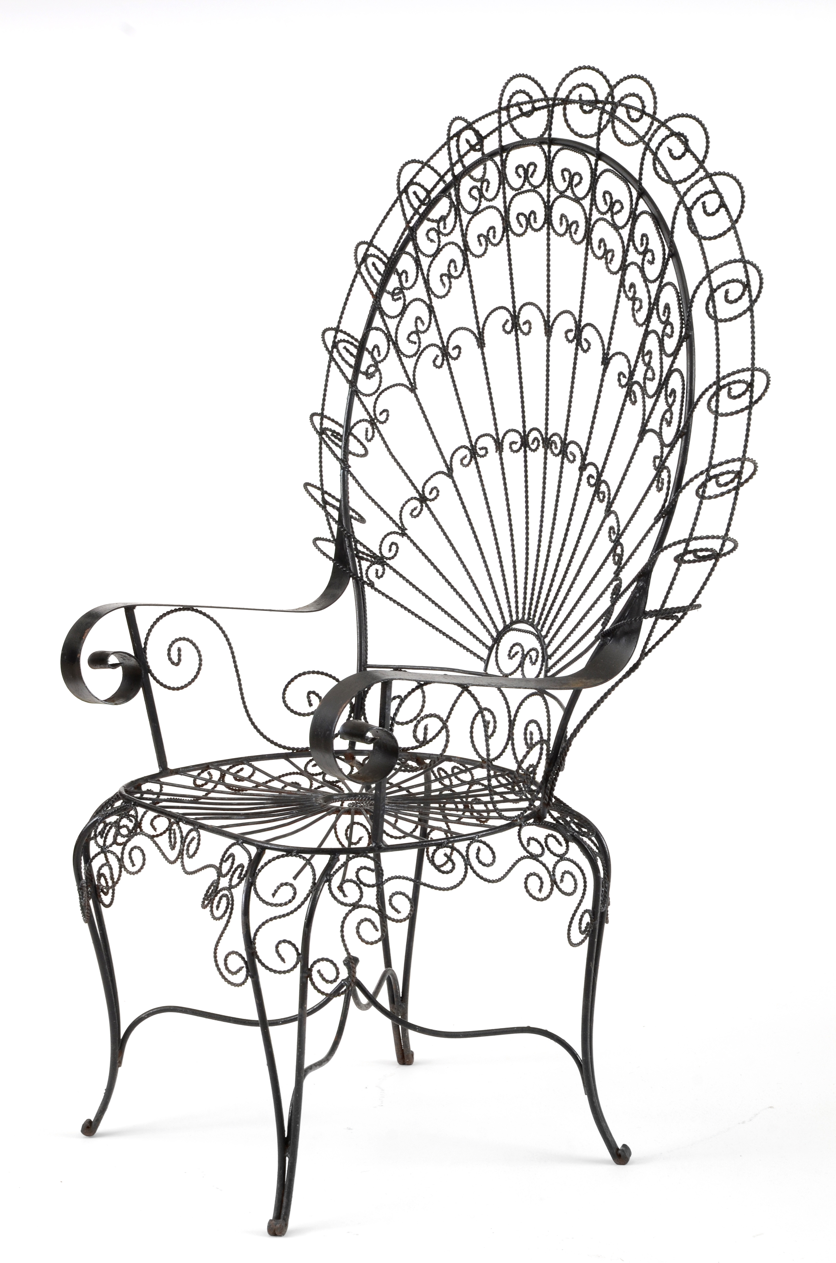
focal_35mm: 112
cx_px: 418
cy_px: 632
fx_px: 3936
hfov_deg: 12.1
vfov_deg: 18.2
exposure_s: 1/125
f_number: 11
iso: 200
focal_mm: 75
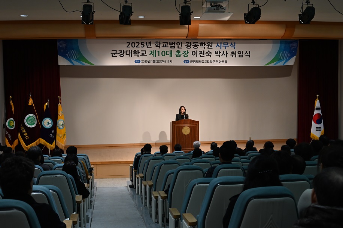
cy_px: 114
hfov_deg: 39.6
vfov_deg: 27.0
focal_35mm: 50
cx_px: 172
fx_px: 476
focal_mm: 50
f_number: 6.3
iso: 1100
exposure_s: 1/125
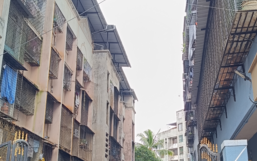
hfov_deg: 39.9
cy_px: 106
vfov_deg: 25.7
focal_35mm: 50
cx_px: 165
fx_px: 350
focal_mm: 5.59
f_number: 1.88
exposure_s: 1/164
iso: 50
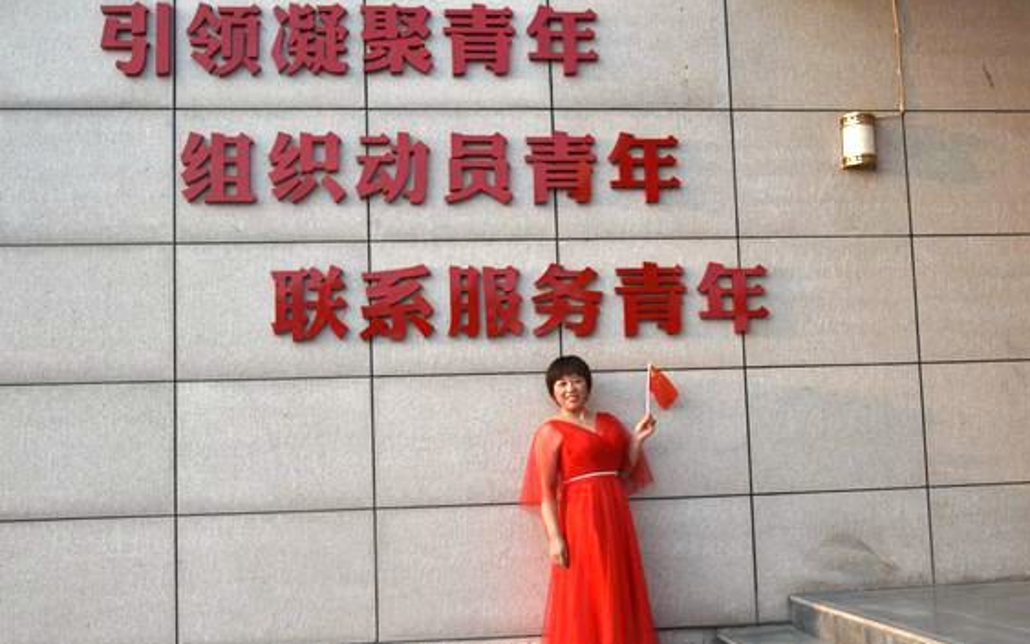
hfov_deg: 51.5
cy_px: 364
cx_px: 534
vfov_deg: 33.5
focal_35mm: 38
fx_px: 1067
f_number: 20
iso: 2500
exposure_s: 1/160
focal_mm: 35
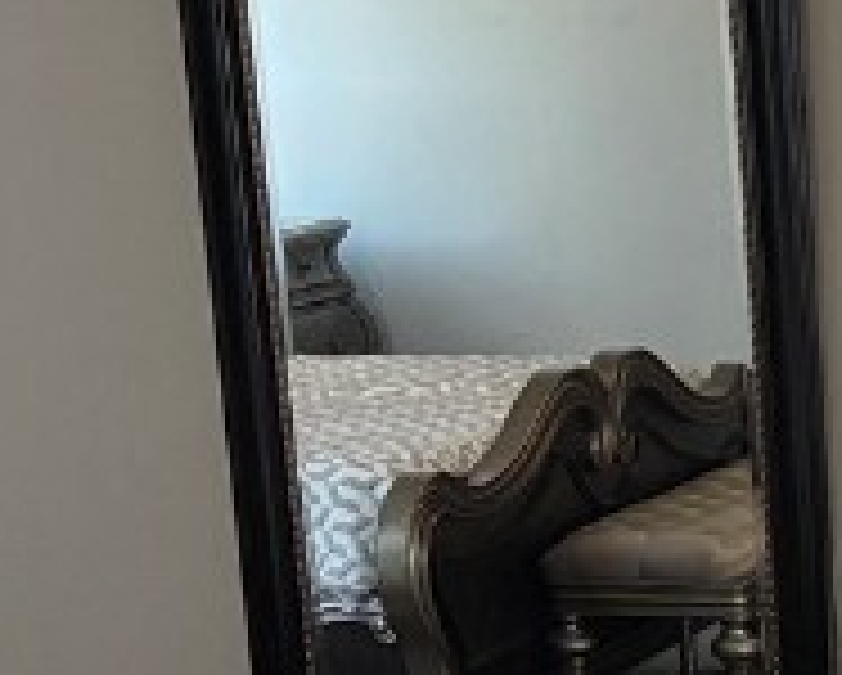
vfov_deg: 11.8
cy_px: 864
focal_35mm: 128
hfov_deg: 13.9
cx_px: 1324
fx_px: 3193
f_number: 1.78
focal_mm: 6.76
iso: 320
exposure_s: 1/120
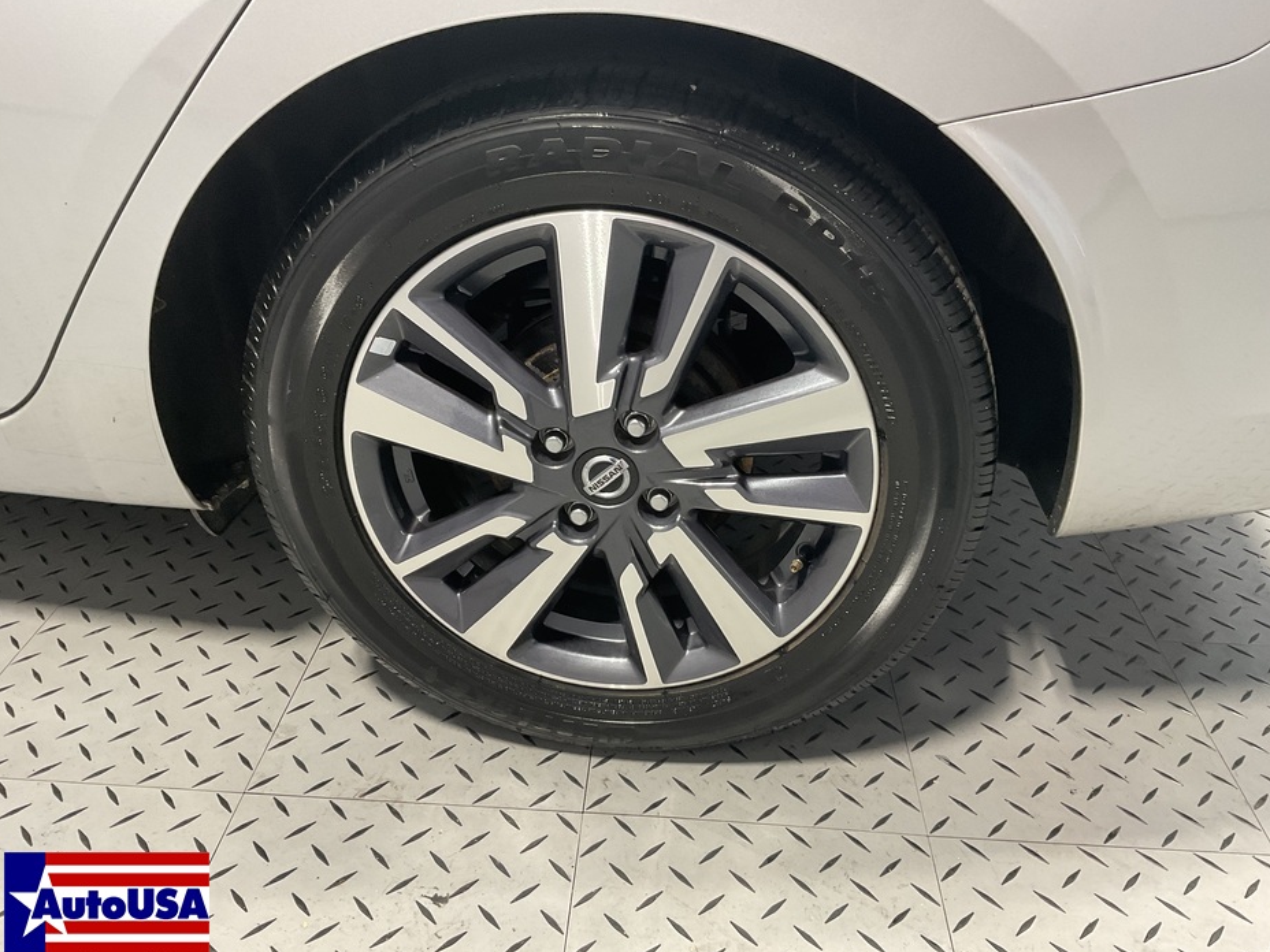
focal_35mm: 30
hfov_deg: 60.0
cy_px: 476
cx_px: 647
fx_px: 1101
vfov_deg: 46.8
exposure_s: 1/60
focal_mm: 3
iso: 64
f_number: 1.8
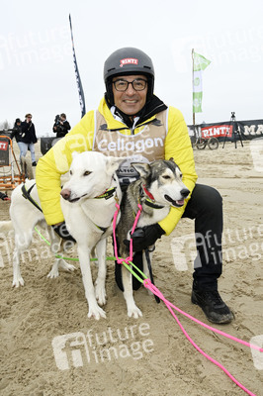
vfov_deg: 62.0
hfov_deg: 43.5
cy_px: 198
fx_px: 329
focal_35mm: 30
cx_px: 132
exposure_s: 1/250
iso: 1000
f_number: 11
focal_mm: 30
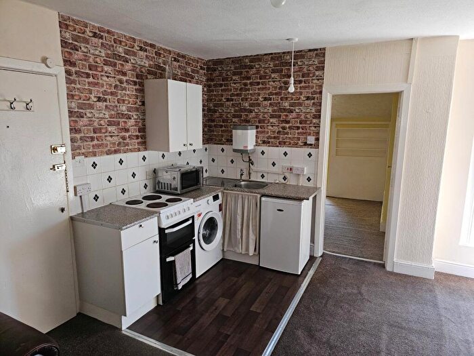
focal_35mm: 23
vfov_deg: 58.9
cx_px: 237
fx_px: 315
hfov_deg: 73.9
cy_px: 178
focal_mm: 6.3
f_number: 1.7
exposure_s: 1/50
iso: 80
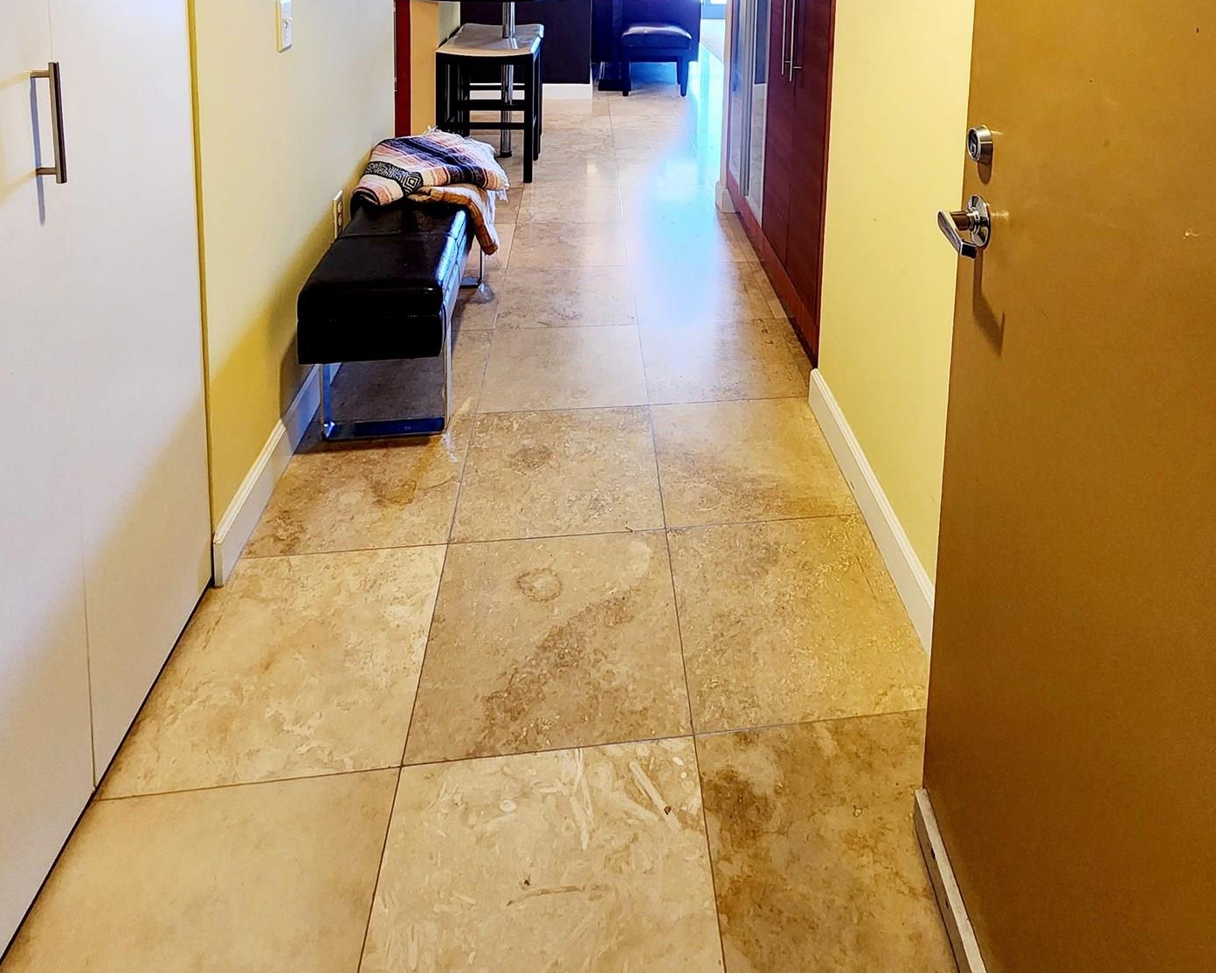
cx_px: 700
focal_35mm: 21
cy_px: 4
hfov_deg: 77.1
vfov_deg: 52.4
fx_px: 756
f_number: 2.2
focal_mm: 2.2
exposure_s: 1/60.2
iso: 250
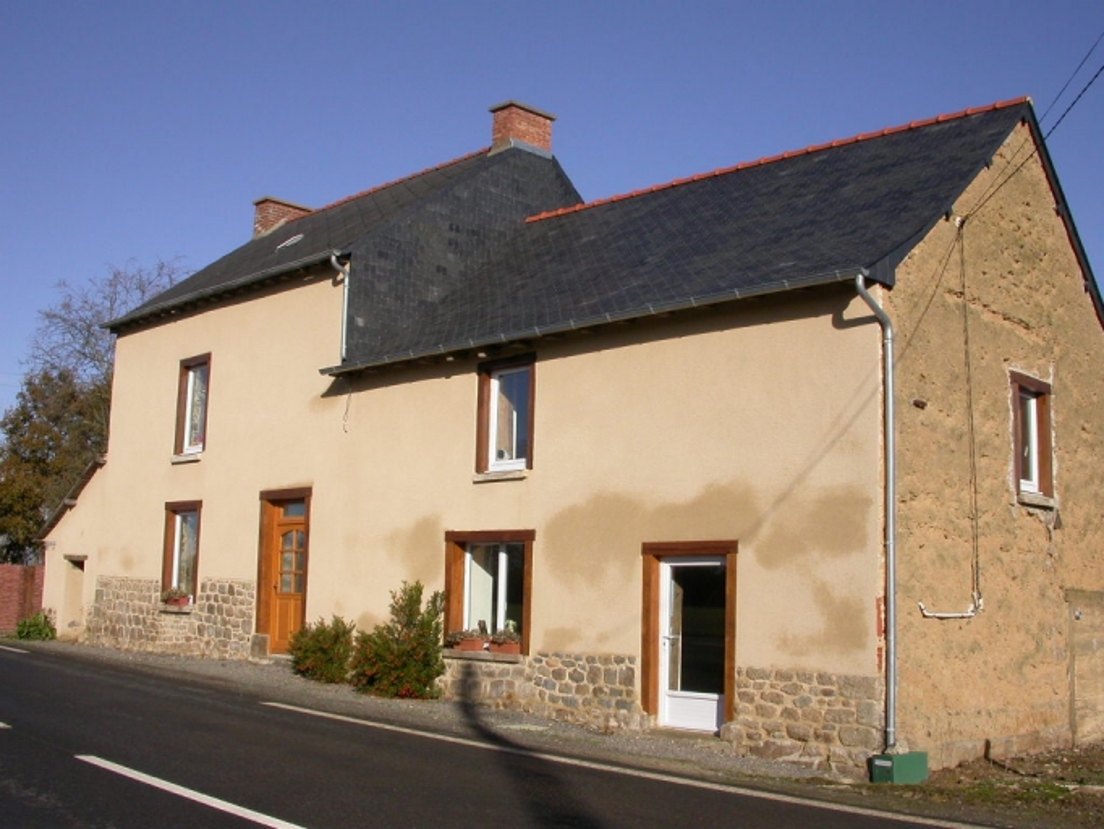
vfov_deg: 37.7
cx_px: 552
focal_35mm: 38
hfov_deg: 49.0
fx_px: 1212
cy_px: 414
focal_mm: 7.85
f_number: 7.5
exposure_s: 1/529
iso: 100
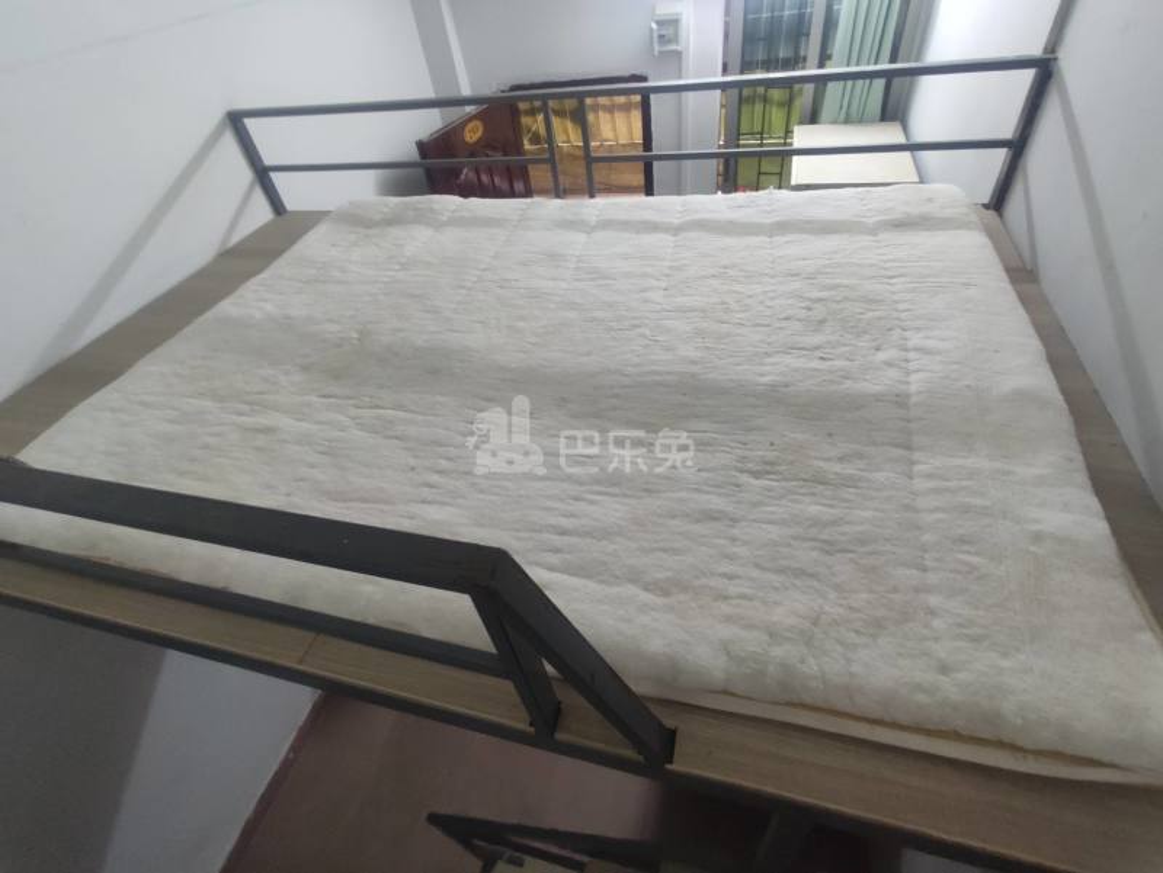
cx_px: 582
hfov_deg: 98.1
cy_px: 436
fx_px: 504
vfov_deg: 81.8
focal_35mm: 15
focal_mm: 2.25
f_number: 2.2
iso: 1389
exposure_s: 1/25
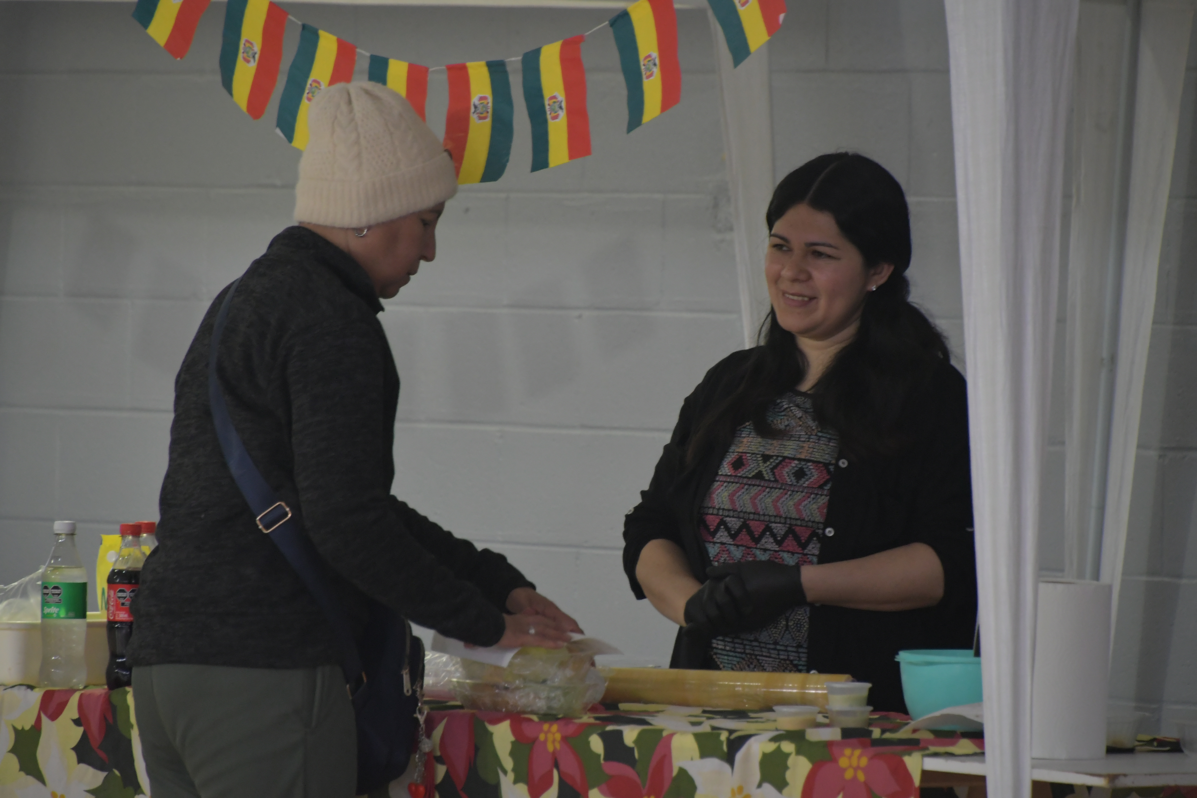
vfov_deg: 4.4
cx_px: 598
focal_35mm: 315
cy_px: 399
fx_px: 10473
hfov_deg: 6.5
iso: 2000
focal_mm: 210
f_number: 6.3
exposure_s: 1/160
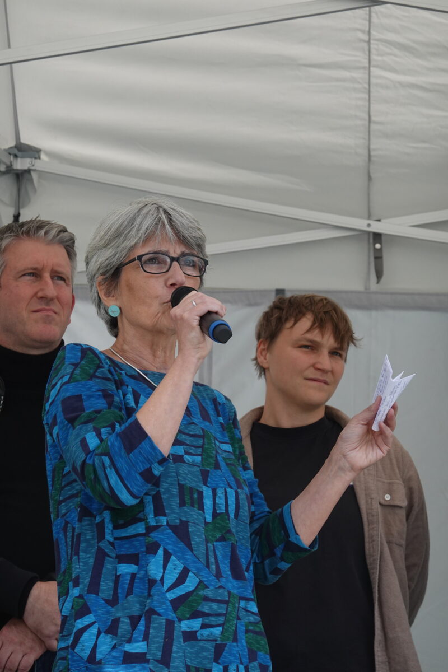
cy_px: 336
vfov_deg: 13.4
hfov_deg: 9.0
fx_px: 2856
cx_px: 224
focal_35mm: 153
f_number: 6.3
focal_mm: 55.66
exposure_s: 1/500
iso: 400
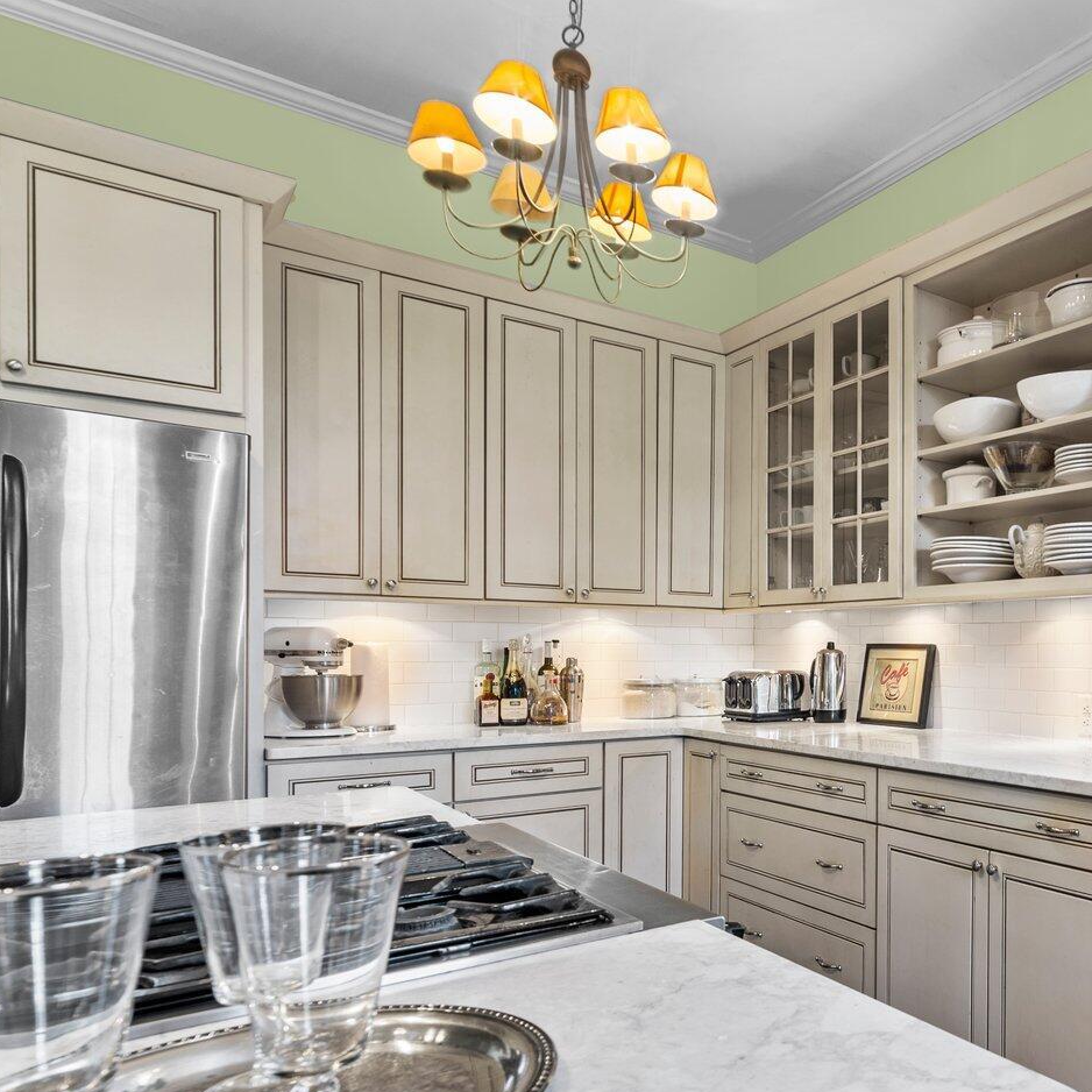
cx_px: 1036
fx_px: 928
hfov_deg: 51.6
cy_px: 673
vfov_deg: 60.2
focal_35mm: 26
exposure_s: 1/1.67
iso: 100
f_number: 8
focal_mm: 14
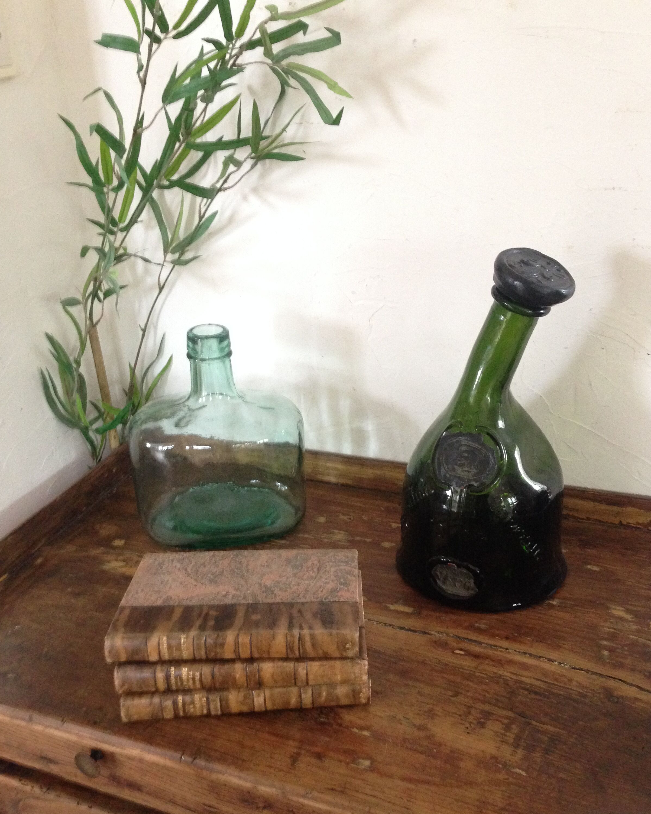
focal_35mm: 35
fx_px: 843
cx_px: 328
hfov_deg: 42.2
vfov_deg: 51.5
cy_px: 403
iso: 320
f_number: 2.4
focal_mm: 4.12
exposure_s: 1/15
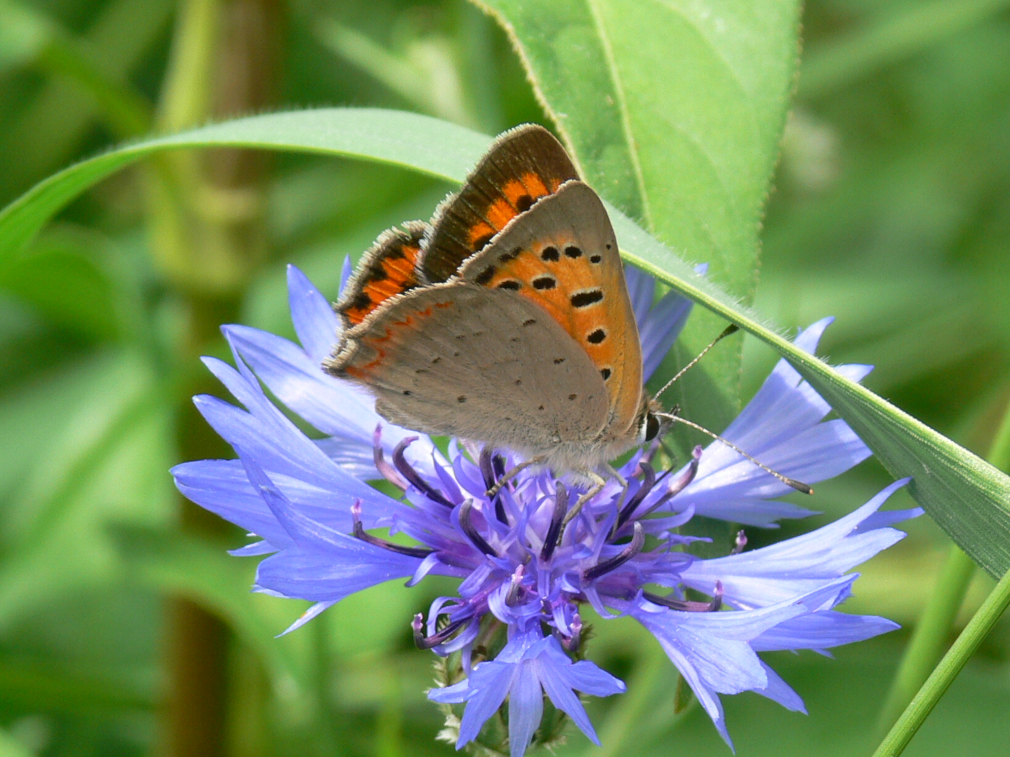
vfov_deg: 12.0
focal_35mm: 124
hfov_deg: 15.9
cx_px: 505
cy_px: 378
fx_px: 3618
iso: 80
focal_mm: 26.3
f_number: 5.6
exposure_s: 1/160
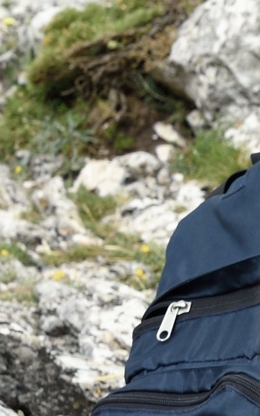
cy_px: 349
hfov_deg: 7.5
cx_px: 612
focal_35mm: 163
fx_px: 1846
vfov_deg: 12.8
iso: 200
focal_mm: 36
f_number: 10
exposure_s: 1/200
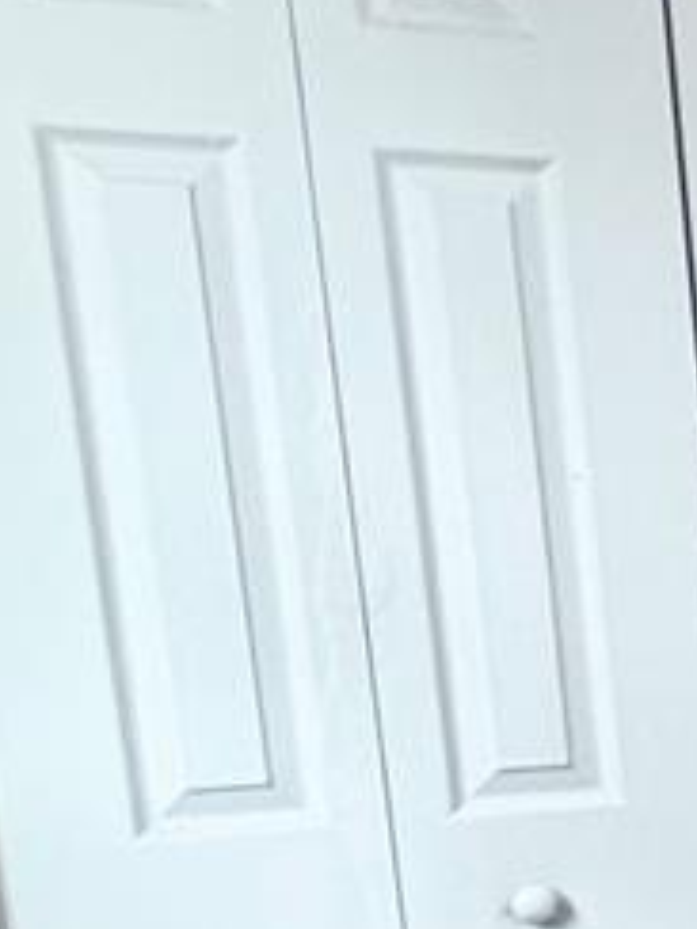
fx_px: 2363
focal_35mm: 88
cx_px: 1878
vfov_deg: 21.5
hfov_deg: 11.9
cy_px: 921
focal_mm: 2.22
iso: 125
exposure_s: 1/120
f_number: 2.2
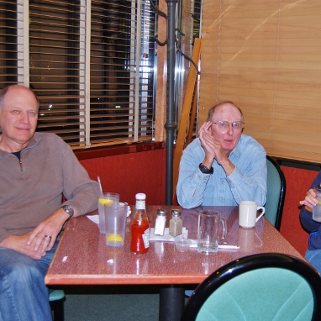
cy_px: 161
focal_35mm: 47
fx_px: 493
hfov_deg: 35.9
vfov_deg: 36.1
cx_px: 197
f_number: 3.8
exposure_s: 1/60
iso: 200
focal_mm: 22
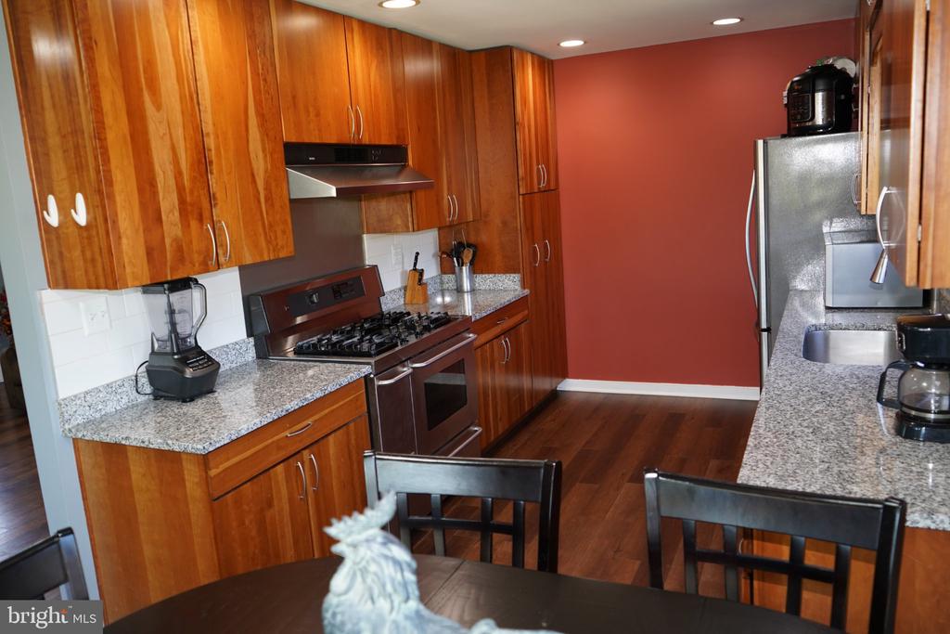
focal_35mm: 28
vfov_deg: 46.4
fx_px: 739
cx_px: 475
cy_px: 317
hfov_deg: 65.5
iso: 640
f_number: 4
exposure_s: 1/60
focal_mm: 28
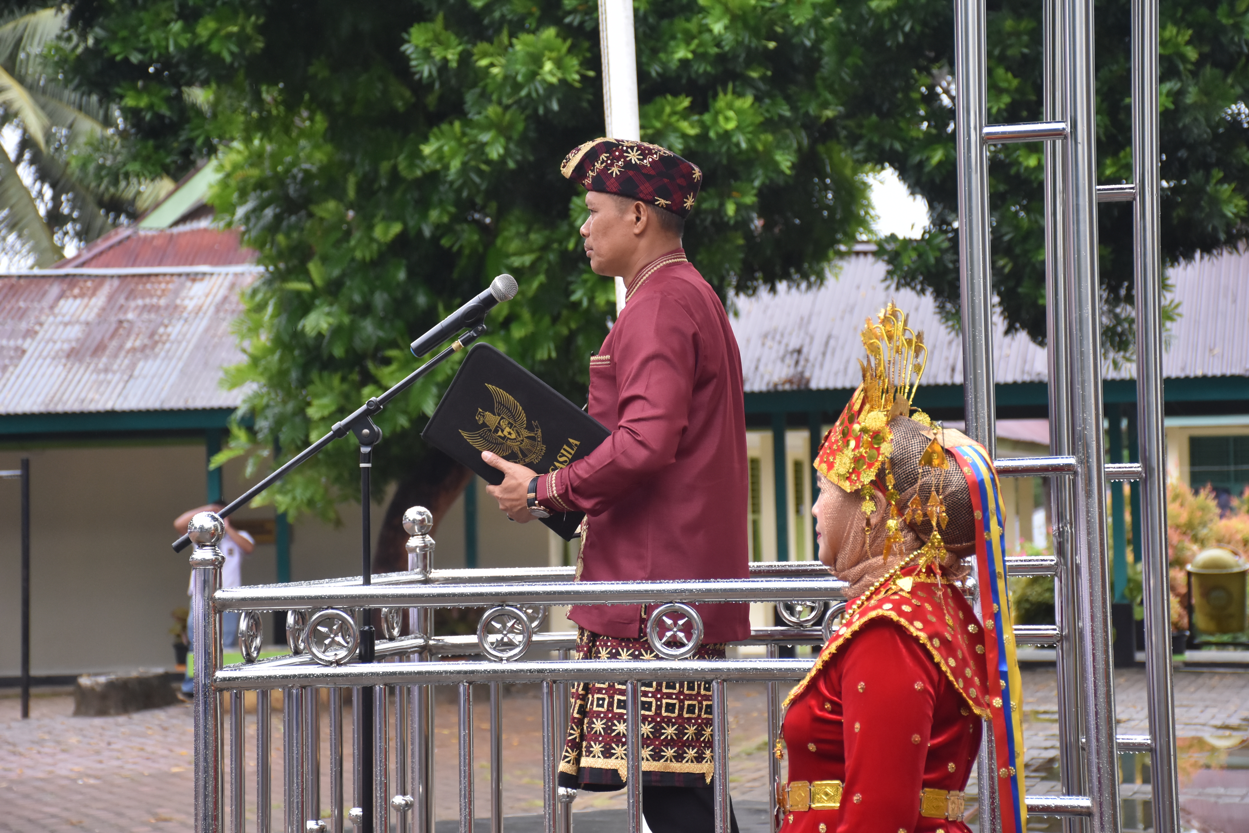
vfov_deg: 13.0
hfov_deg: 19.5
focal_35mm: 105
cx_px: 624
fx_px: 3644
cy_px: 416
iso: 800
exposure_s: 1/400
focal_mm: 70
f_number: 5.6
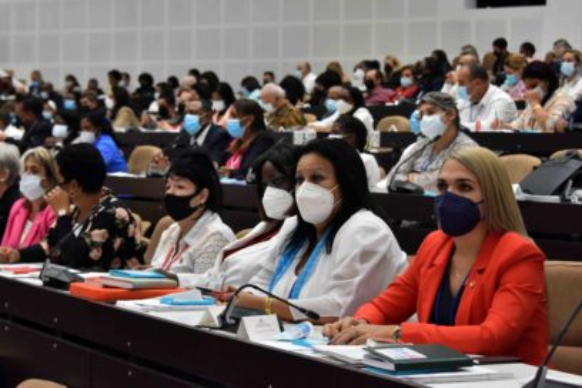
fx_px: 1649
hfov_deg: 20.0
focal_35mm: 102
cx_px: 291
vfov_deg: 13.4
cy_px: 194
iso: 1000
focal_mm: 68
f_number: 5.6
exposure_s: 1/60
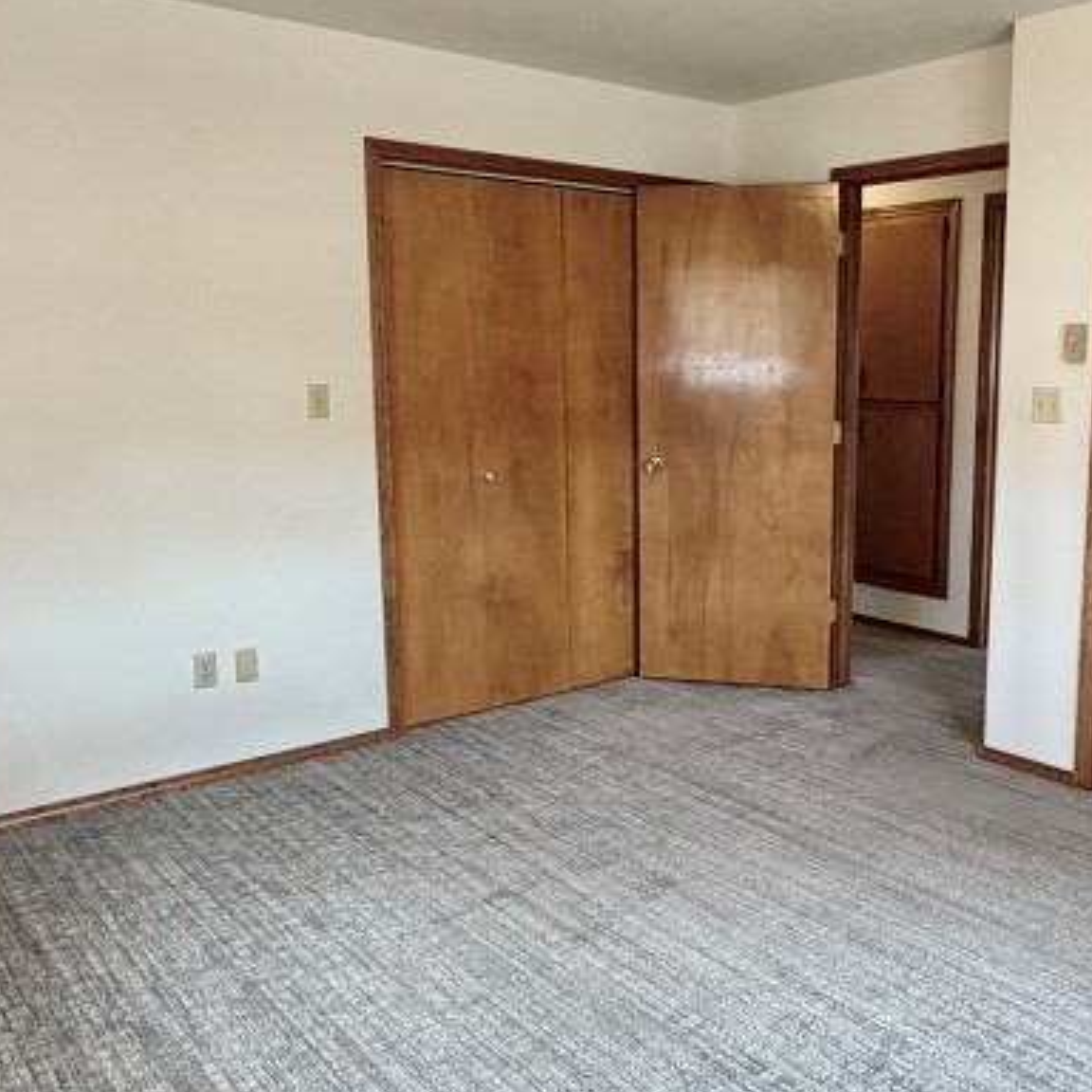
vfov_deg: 49.7
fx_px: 1178
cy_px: 535
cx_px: 737
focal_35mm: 33
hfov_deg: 48.8
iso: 160
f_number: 2.2
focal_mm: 2.22
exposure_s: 1/60
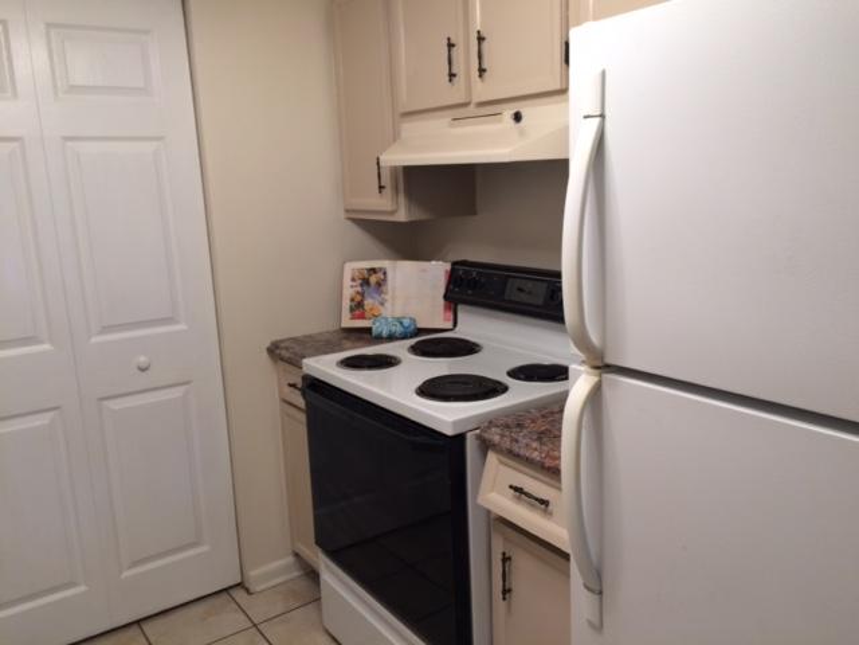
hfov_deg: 61.7
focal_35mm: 29
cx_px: 430
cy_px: 322
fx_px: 720
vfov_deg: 48.2
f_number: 2.2
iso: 40
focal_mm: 4.15
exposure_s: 1/30
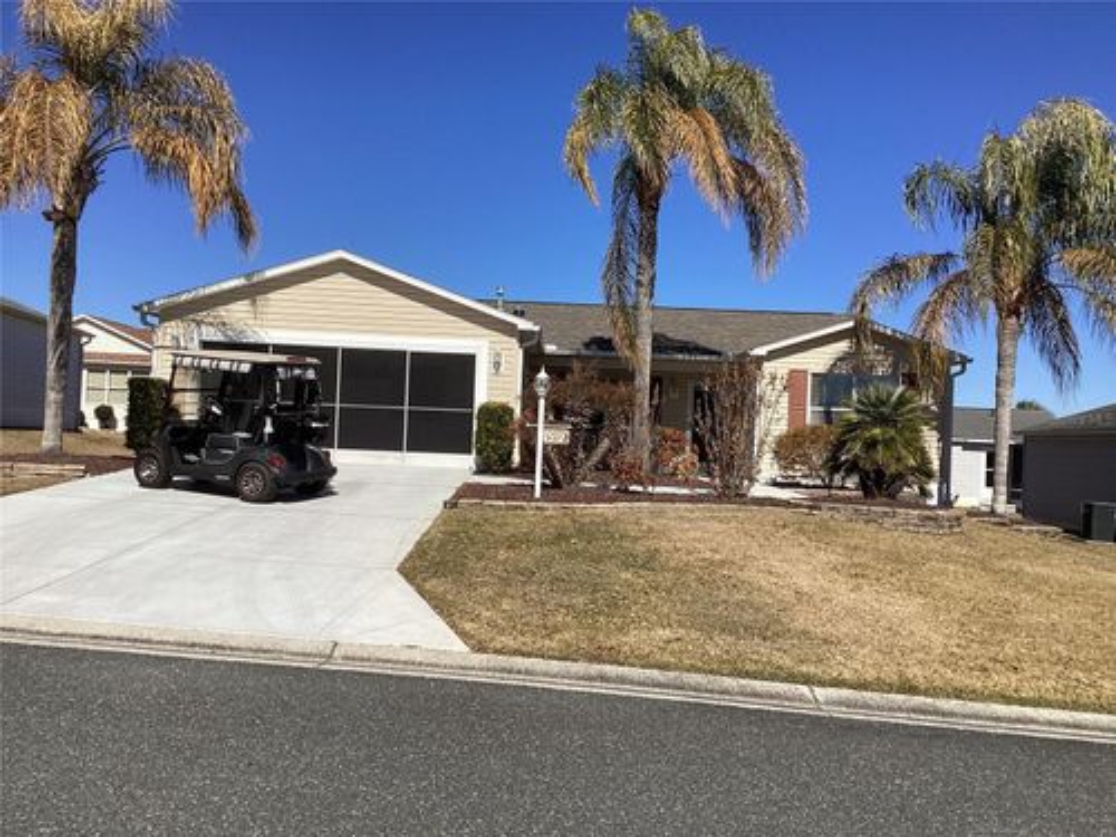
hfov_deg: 58.4
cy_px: 418
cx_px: 558
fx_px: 999
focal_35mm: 31
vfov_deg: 45.4
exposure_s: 1/2262
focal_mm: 3.3
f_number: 2.4
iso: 25
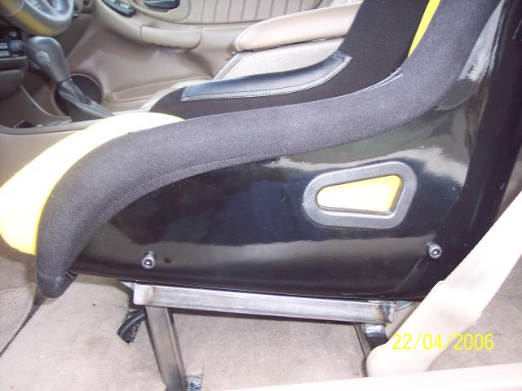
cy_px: 196
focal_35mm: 39
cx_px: 261
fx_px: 588
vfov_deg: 36.8
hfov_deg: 47.9
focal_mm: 8
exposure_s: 1/60
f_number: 2.8
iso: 100
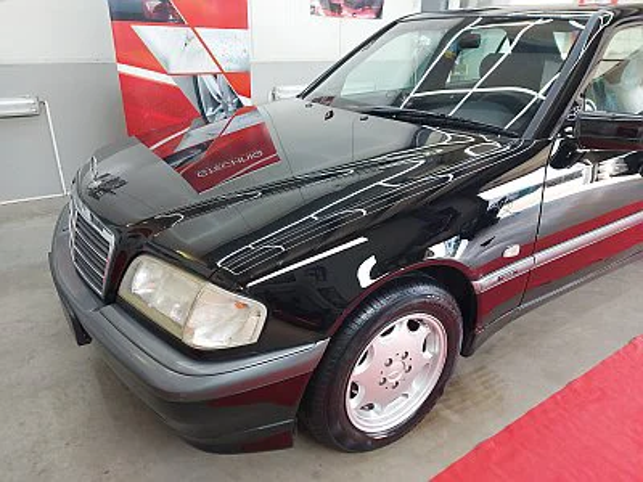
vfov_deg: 56.8
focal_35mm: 24
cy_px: 241
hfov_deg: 71.6
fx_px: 446
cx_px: 322
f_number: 1.8
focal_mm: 5.23
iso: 100
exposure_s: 1/60
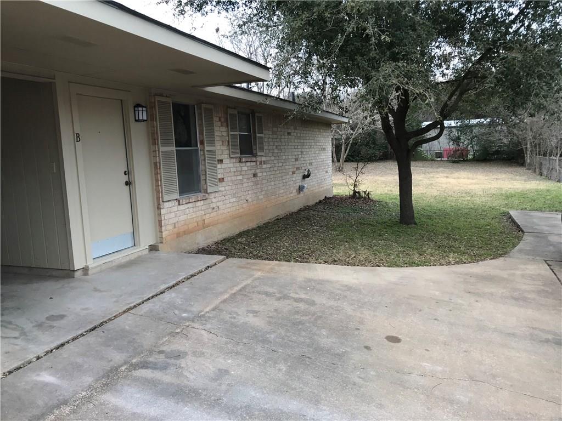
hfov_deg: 63.4
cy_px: 210
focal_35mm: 28
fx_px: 455
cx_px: 281
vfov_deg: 49.7
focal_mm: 3.99
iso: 32
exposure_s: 1/120
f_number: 1.8
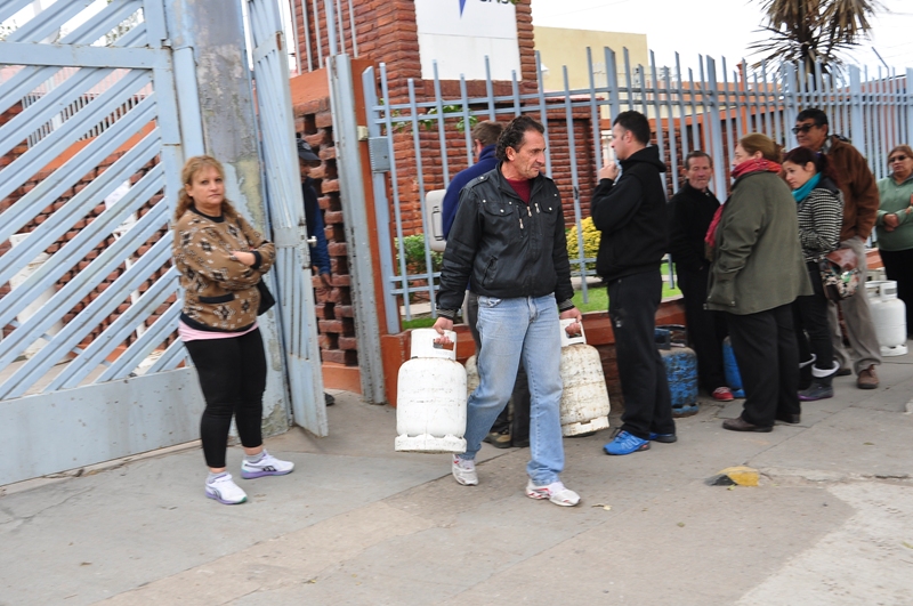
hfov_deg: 49.6
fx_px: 988
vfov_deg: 34.1
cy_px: 303
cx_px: 456
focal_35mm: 39
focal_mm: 26
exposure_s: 1/100
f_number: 8
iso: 250
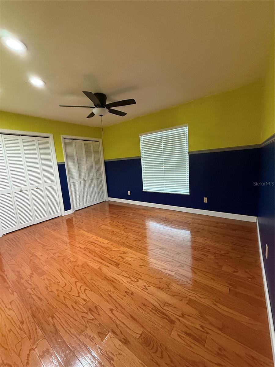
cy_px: 184
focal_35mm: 14
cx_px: 138
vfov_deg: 102.1
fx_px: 148
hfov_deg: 85.7
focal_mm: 2.22
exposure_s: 1/60
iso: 400
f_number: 2.2
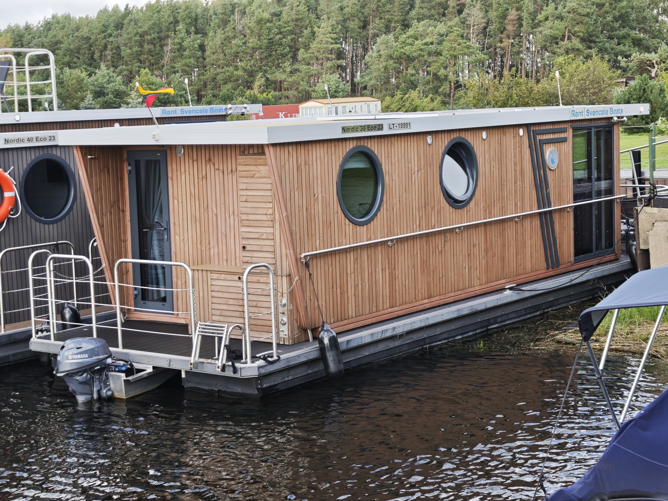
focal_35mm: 67
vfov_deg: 21.9
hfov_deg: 29.0
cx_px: 334
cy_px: 250
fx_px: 1293
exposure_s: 1/620
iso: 50
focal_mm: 8.72
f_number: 1.63
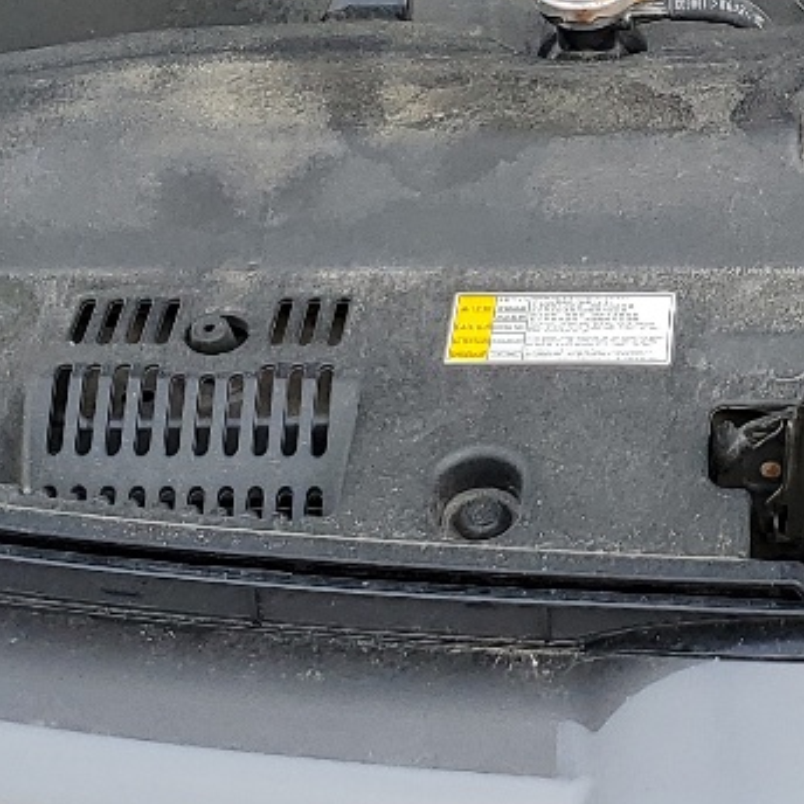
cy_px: 325
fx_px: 2812
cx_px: 869
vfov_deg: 16.3
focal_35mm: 107
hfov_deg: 15.8
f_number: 1.5
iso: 50
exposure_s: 1/909
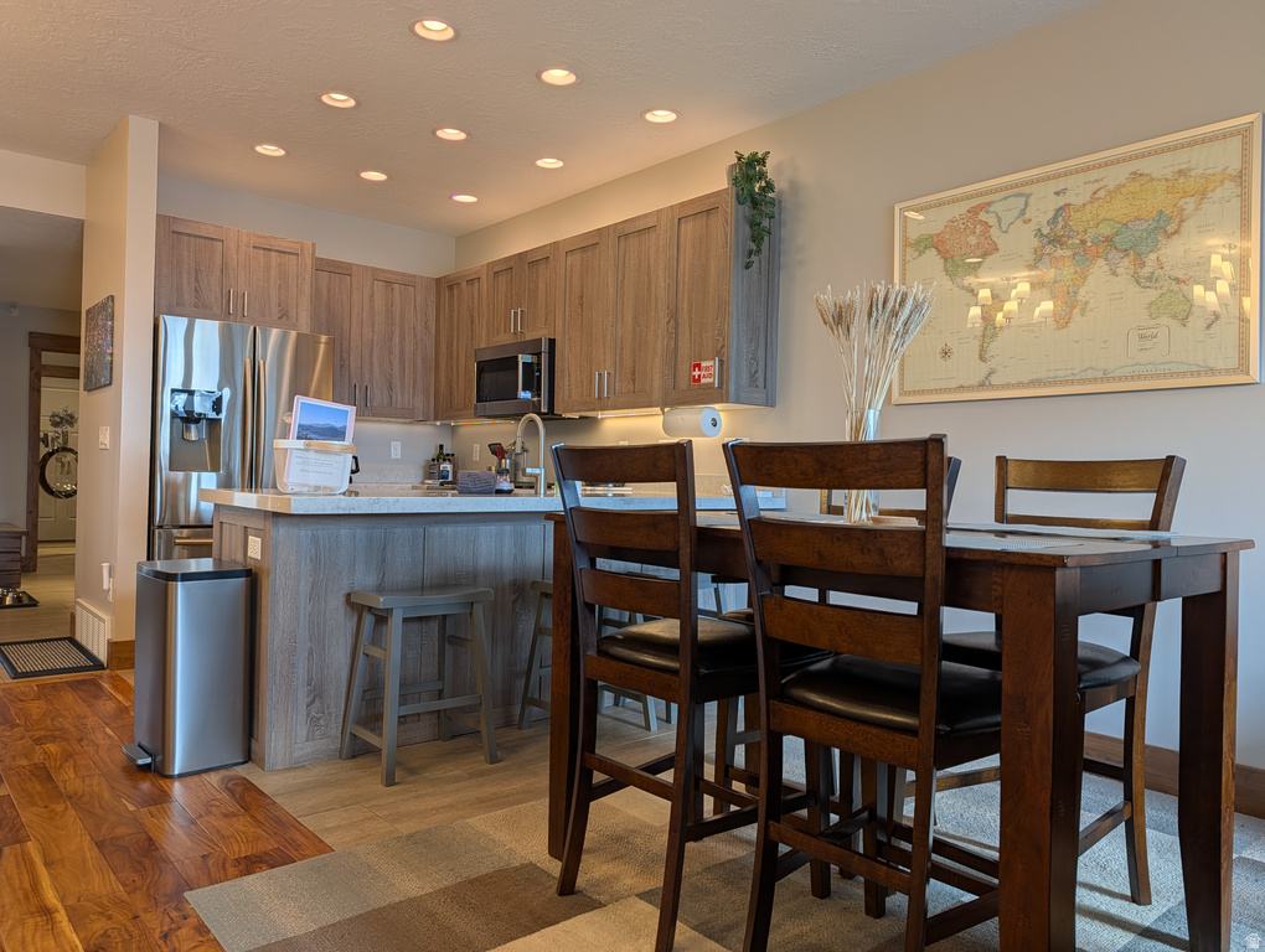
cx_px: 632
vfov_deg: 56.9
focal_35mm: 24
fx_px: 878
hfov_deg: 71.5
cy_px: 476
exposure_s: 1/237
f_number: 1.68
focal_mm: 6.9
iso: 20
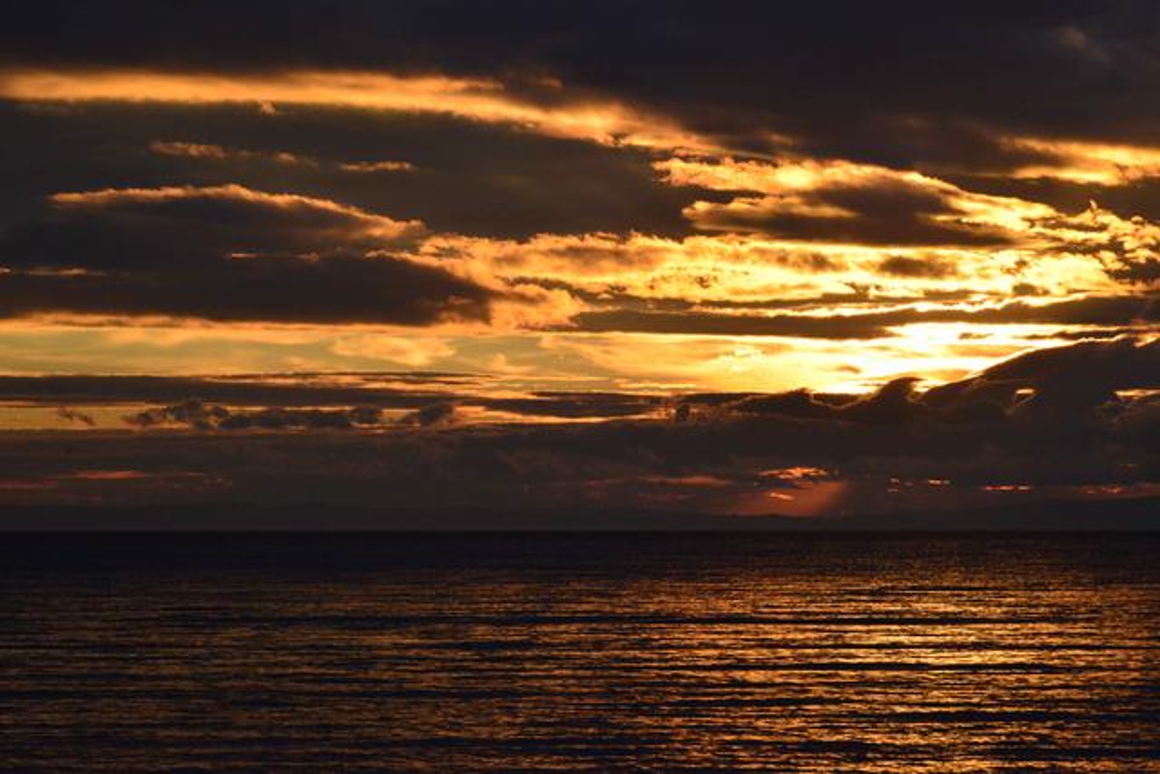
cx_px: 580
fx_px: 3867
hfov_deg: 17.1
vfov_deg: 11.4
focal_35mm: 120
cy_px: 387
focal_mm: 120
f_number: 19
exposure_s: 1/1500
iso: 3200
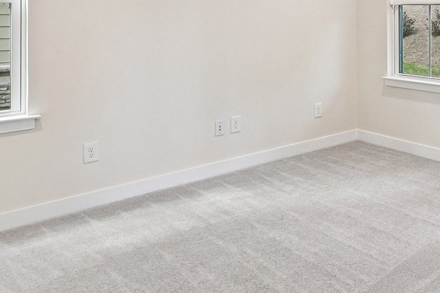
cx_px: 424
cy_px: 13
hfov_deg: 41.1
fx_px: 518
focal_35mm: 42
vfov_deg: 29.9
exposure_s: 1/15
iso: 125
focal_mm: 15.5
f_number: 8
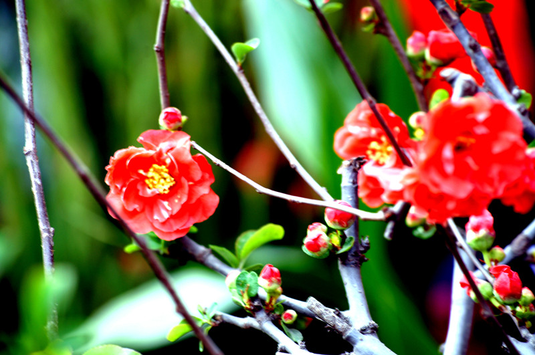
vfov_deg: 10.1
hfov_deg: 15.2
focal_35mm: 135
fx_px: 2003
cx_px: 268
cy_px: 178
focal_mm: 90
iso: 100
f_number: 8
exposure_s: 1/15
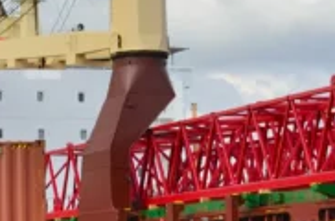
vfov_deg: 7.2
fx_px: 1725
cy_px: -157
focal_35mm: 186
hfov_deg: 11.0
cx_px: -9
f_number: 6.3
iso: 100
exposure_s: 1/400
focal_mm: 22
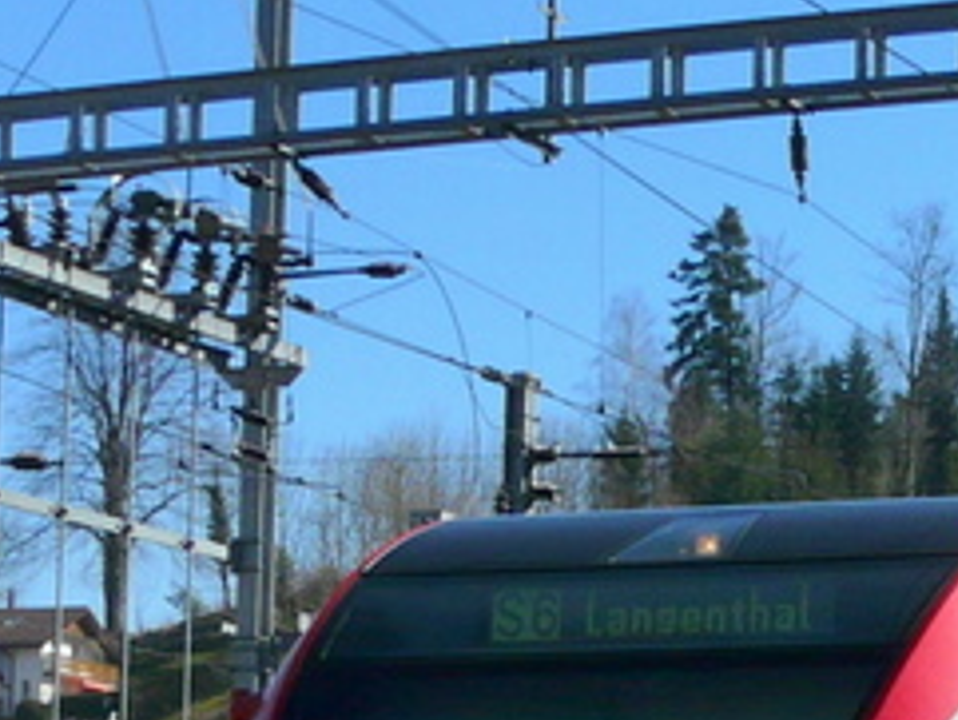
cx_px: 1336
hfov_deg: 13.7
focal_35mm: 137
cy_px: 963
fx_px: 3793
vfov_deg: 10.6
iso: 100
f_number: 5.6
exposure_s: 1/640
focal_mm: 5.4
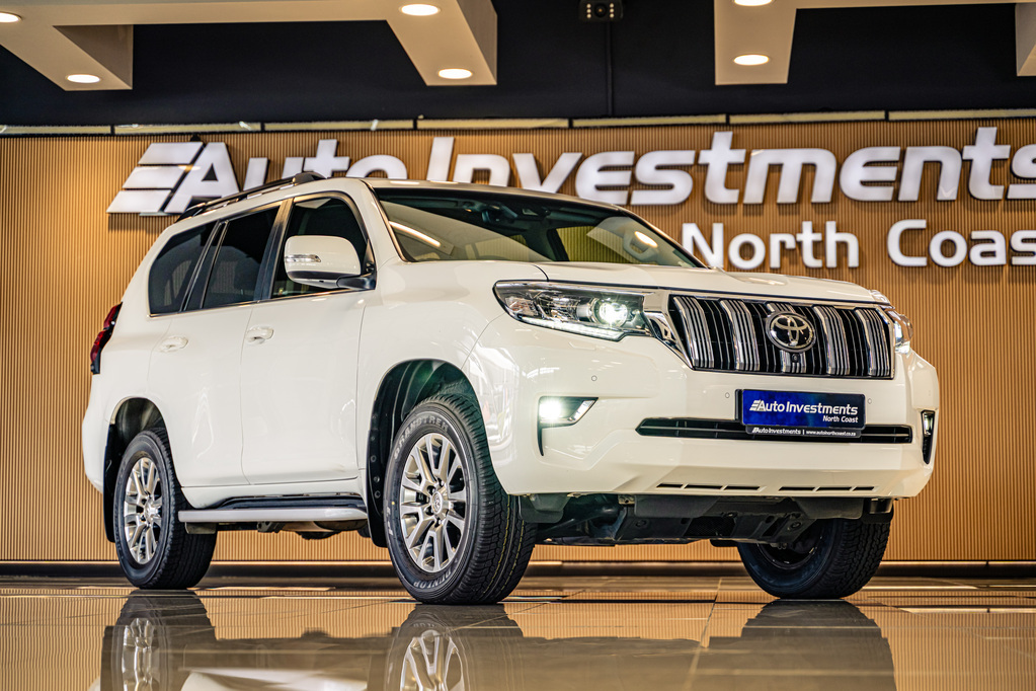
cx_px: 518
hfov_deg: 28.1
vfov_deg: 18.9
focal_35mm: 72
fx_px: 2072
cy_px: 346
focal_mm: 72
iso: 320
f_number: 2.8
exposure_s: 1/200
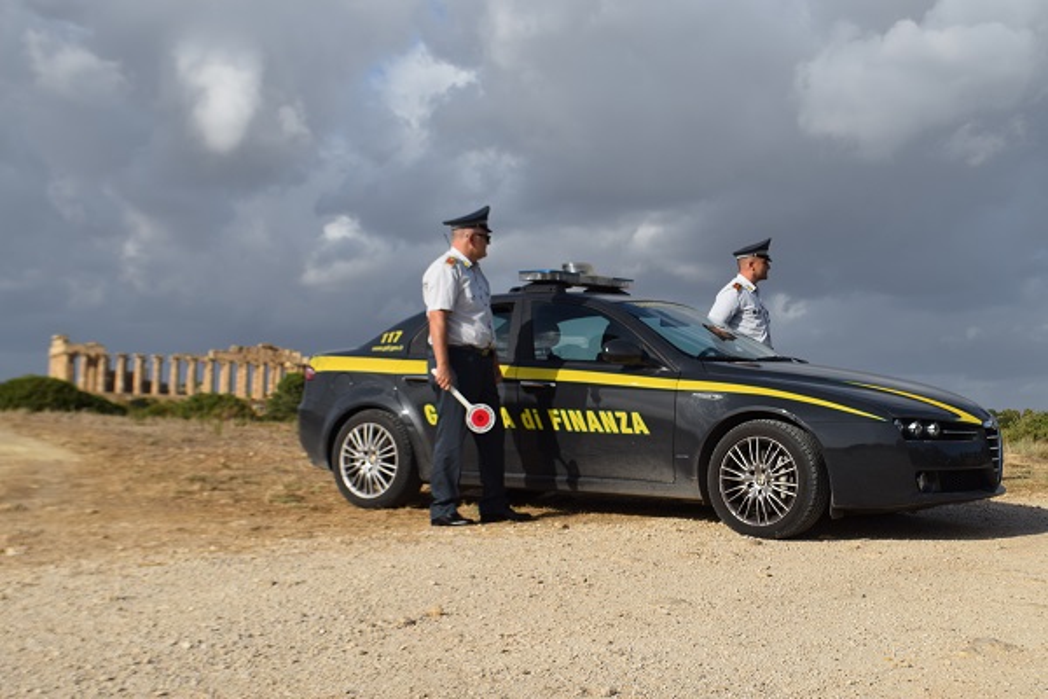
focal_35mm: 48
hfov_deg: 41.1
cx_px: 524
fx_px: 1397
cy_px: 350
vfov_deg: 28.1
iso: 200
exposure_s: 1/400
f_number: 10
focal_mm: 32
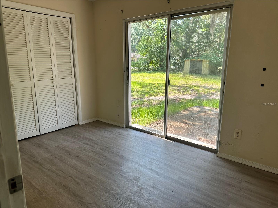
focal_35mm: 24
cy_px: 104
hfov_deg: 71.6
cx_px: 139
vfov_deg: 56.8
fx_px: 193
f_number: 1.78
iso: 64
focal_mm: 6.86
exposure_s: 1/185
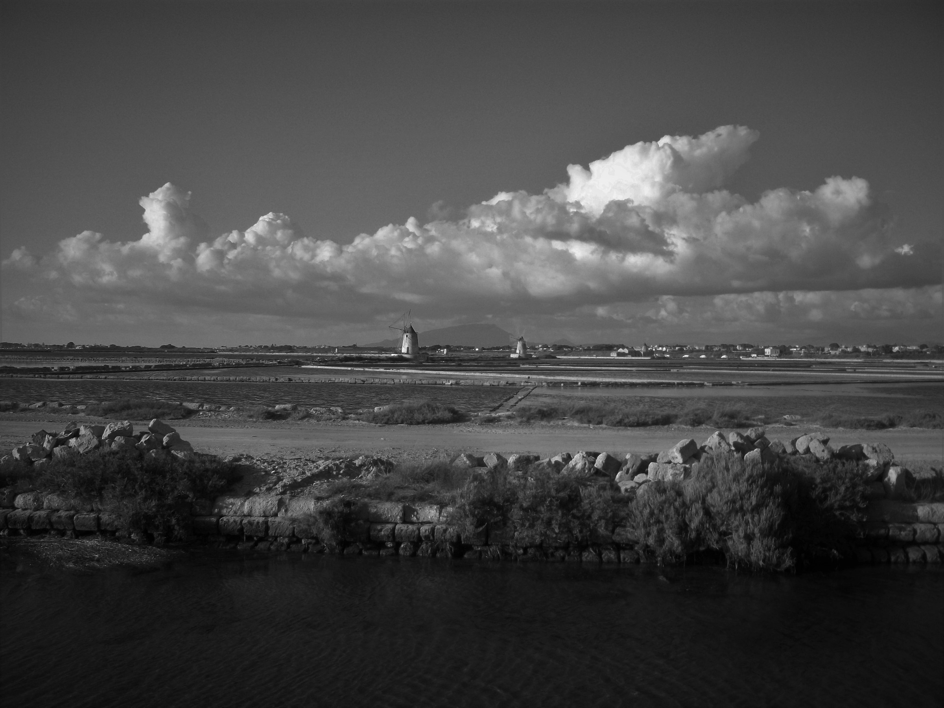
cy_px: 354
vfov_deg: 44.2
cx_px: 472
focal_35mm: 32
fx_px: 873
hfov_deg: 56.8
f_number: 5.5
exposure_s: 1/250
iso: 64
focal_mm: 5.7
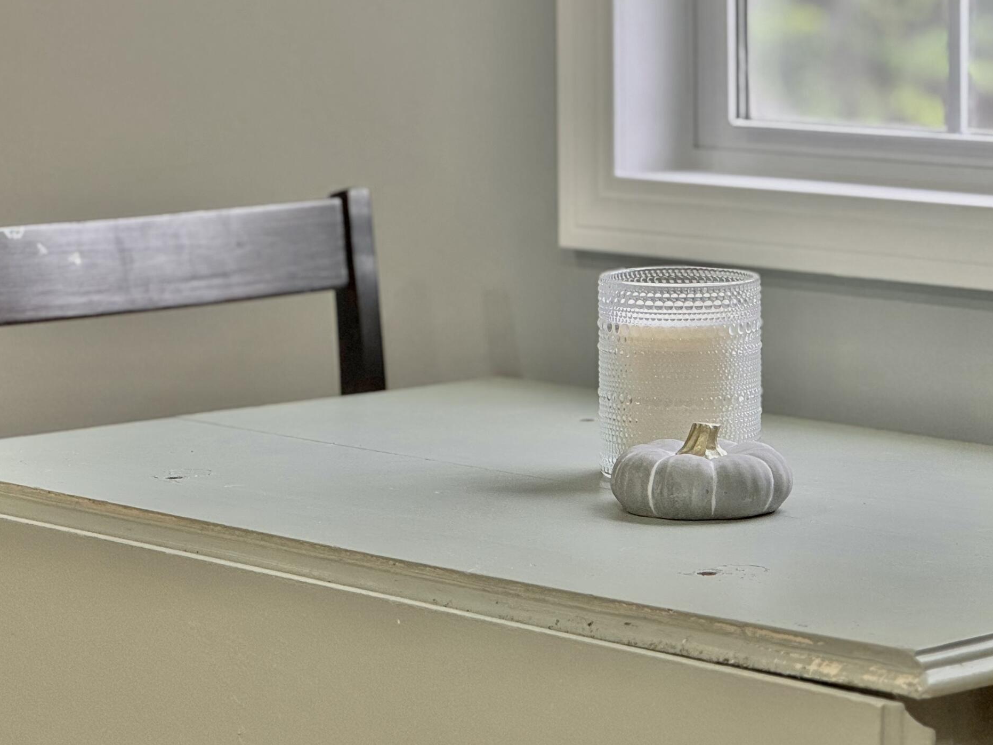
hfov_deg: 15.9
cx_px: 619
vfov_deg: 11.9
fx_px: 3557
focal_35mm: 124
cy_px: 331
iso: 64
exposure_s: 1/120
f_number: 2.8
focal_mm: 9
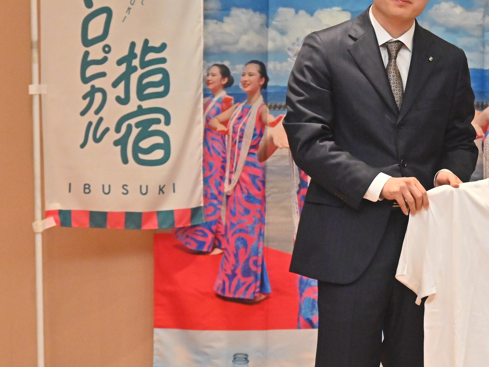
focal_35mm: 227
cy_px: 110
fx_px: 3207
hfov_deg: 8.6
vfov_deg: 6.5
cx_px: 553
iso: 2000
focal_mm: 91
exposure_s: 1/80
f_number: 6.3
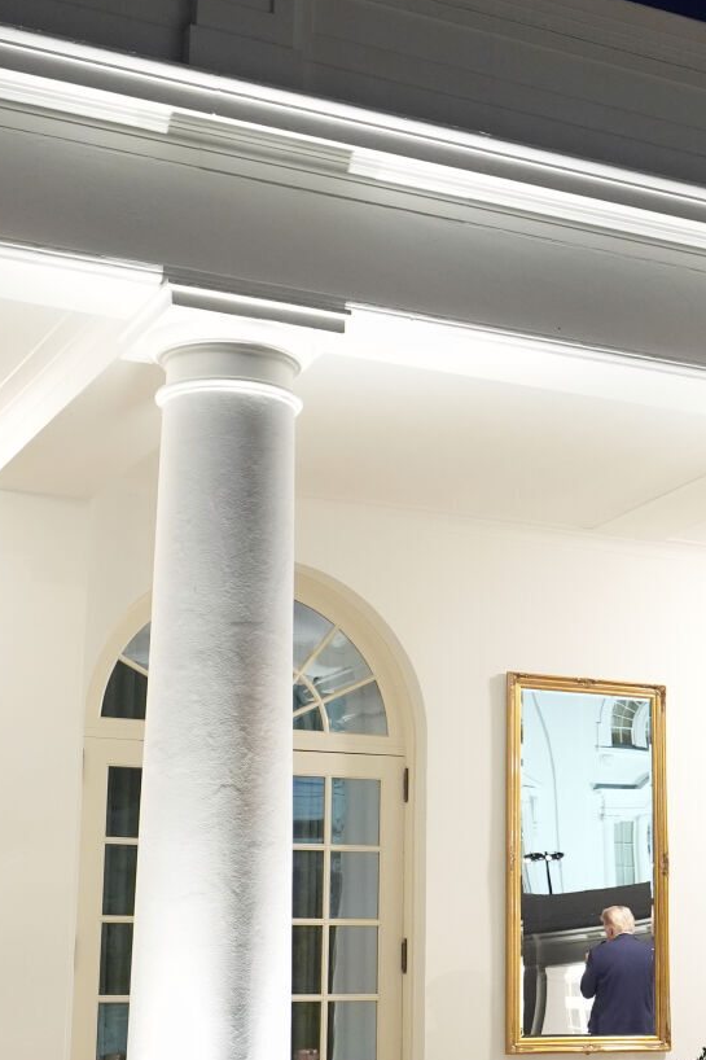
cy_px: 576
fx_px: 2030
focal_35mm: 69
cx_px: 730
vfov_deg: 29.2
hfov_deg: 19.1
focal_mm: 32
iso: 3200
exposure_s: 1/50
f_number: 3.5
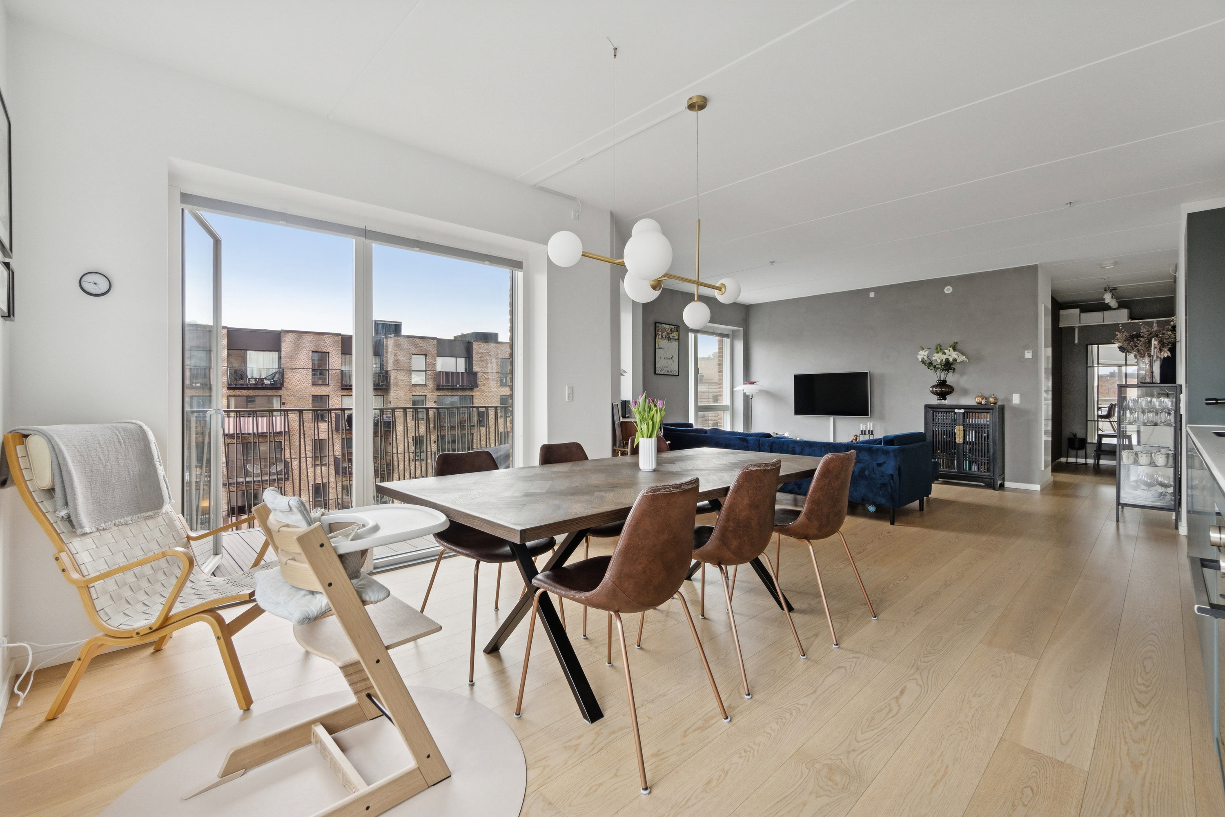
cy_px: 408
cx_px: 612
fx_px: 510
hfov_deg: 100.4
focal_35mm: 15
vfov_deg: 77.3
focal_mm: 10
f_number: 8
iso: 500
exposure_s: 1/25
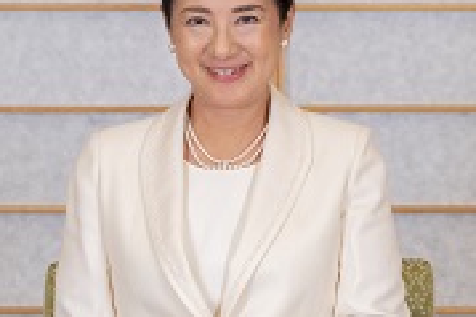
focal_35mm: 336
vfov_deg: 4.1
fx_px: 4439
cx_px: 231
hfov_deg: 6.1
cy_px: 210
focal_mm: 150
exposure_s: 1/125
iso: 2000
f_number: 5.6
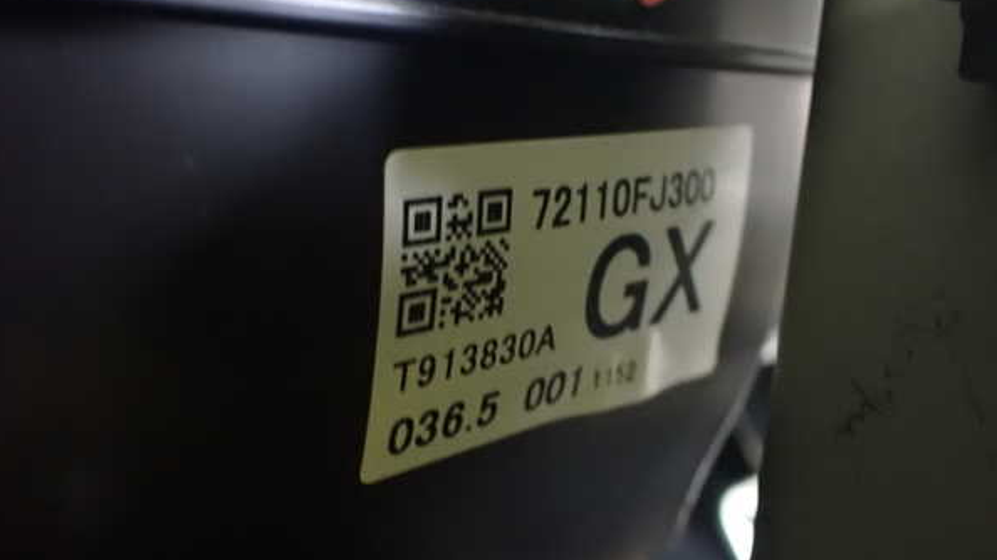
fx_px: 872
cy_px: 231
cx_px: 495
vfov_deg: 35.5
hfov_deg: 59.5
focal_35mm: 33
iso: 1600
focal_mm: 5.4
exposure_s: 1/8
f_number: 2.3
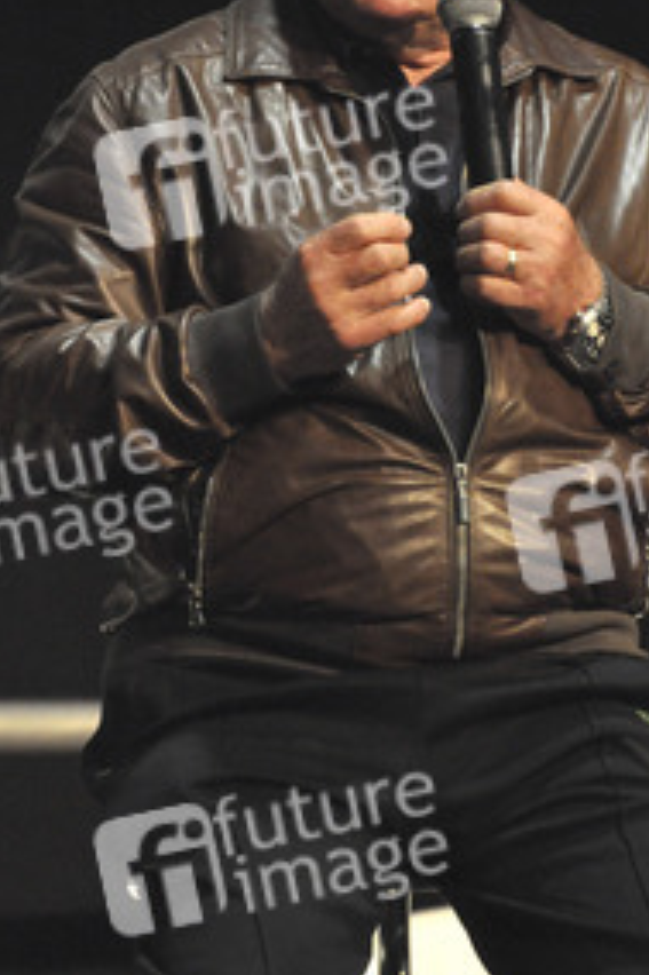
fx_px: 17164
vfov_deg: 3.3
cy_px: 340
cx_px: 371
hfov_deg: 2.2
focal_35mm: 634
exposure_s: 1/80
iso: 3200
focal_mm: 300
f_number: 5.6
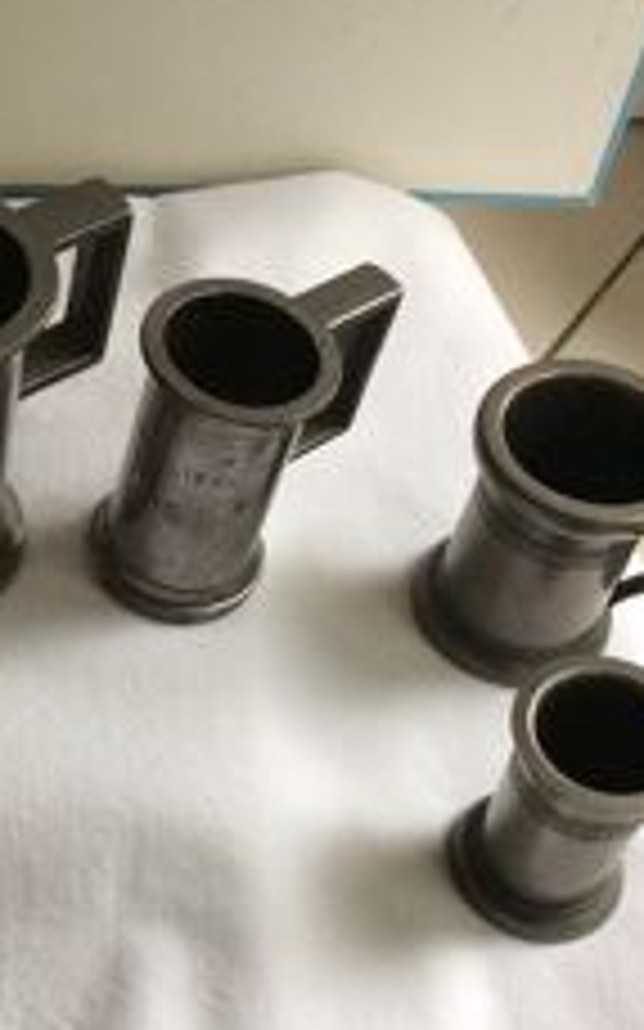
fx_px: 1995
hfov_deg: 17.1
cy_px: 524
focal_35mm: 71
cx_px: -234
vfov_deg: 29.0
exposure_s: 1/50
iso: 32
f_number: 2.4
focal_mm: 3.3
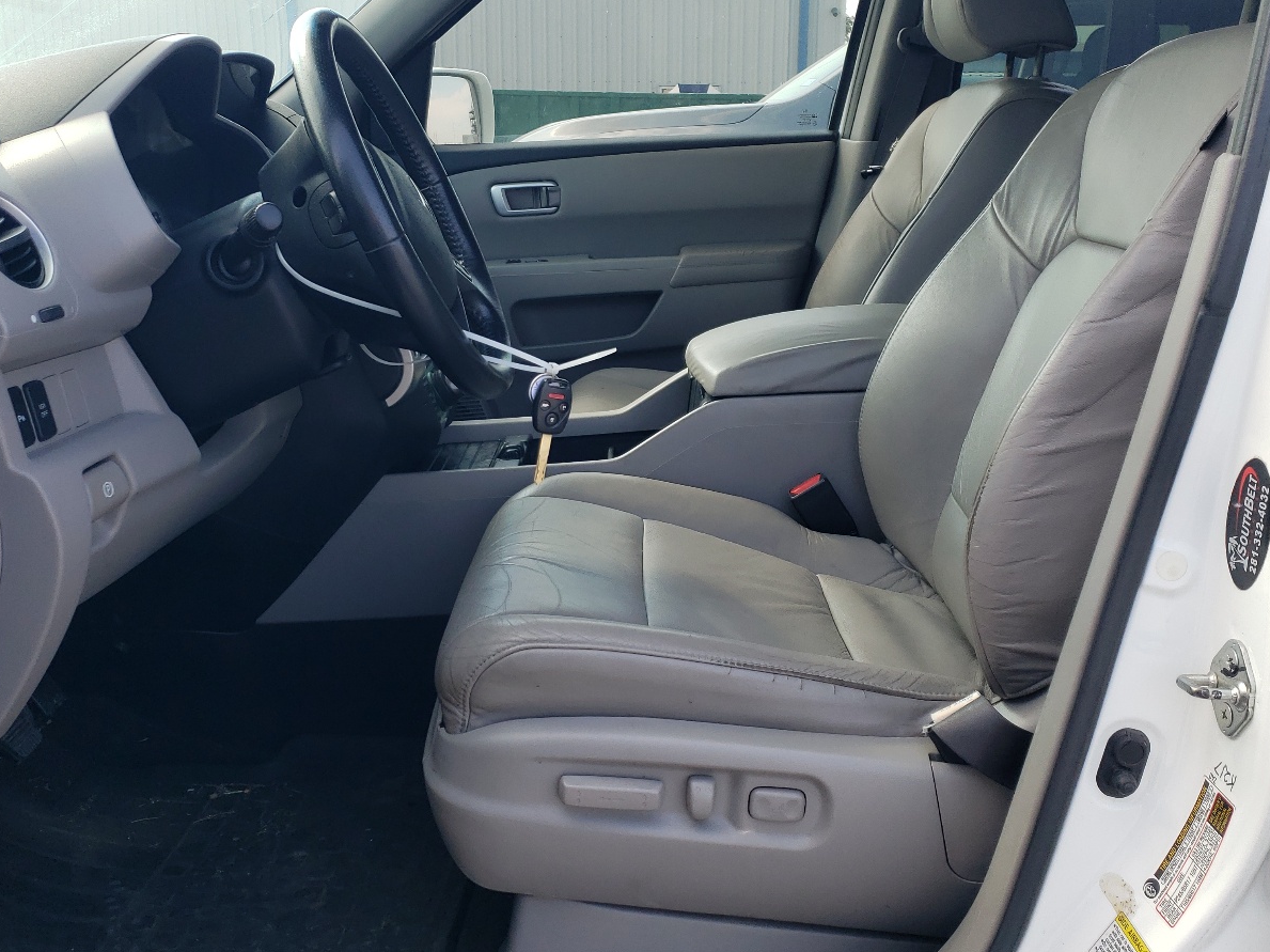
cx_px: 629
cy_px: 400
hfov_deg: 52.6
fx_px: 1284
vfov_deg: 40.6
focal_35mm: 35
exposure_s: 1/455
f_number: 1.5
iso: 50
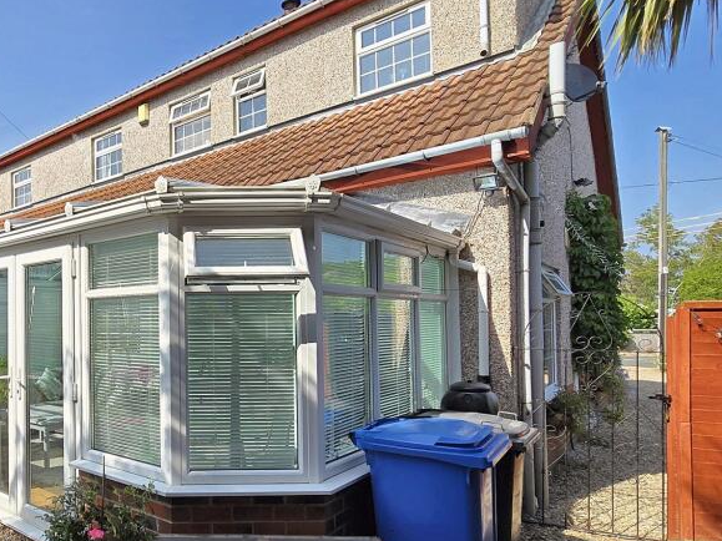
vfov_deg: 58.6
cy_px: 314
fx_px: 480
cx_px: 165
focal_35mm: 23
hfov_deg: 68.2
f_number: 2.2
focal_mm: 2.2
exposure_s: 1/1465
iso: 50
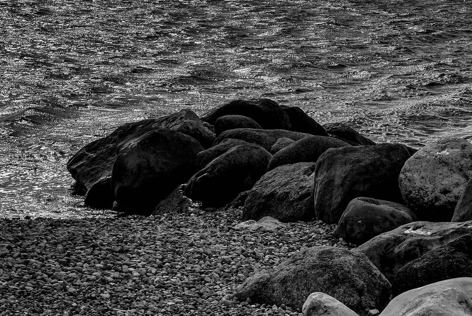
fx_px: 1876
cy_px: 111
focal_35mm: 143
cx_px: 180
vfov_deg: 9.6
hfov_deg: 14.3
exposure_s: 1/250
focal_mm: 58
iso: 64
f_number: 2.8
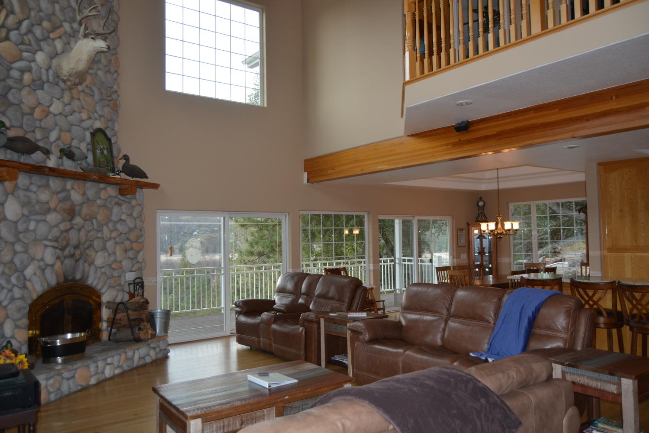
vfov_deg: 47.9
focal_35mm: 27
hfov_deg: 67.4
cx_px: 324
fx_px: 487
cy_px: 216
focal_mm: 18
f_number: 3.5
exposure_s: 1/125
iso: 320
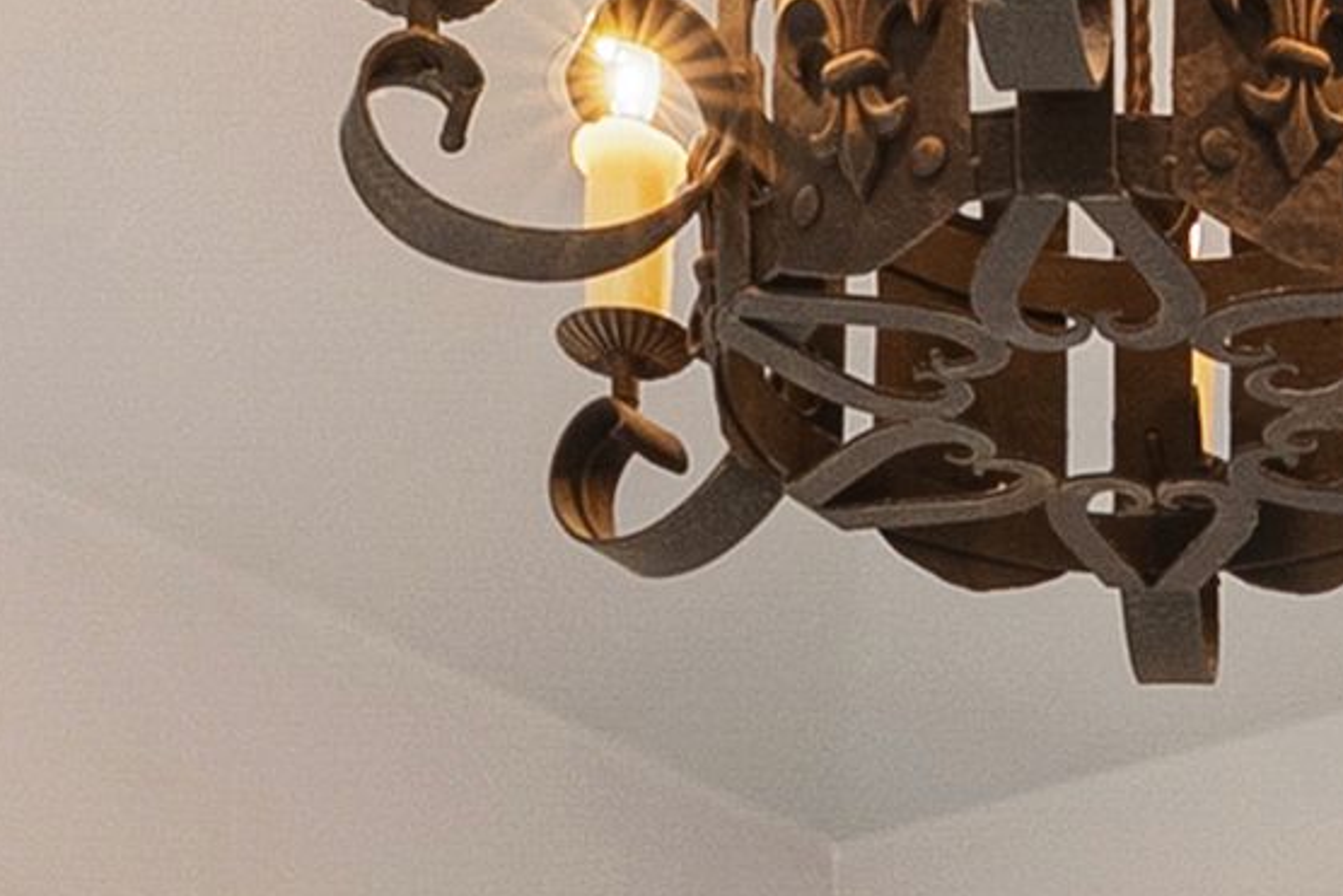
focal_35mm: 107
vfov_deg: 10.7
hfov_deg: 18.5
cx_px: 1372
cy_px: 2240
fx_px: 3992
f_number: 9
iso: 640
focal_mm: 14
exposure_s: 1/13
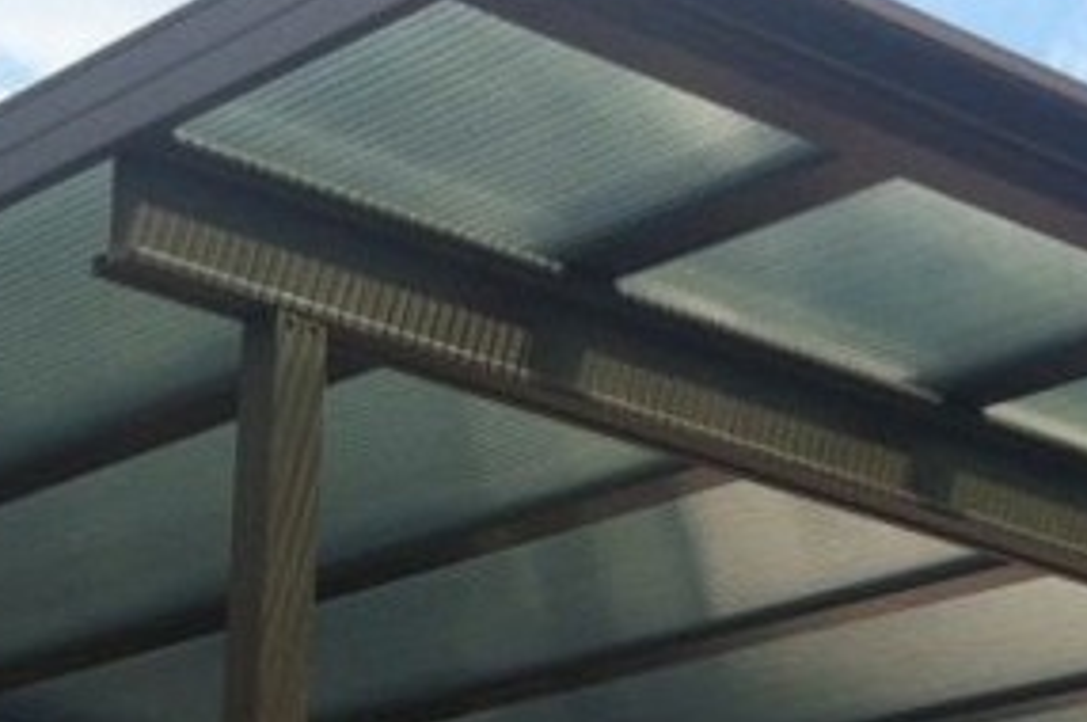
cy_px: 775
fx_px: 3076
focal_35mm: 102
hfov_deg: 19.7
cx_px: 977
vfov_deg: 13.2
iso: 80
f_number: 2.8
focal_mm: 3.85
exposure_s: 1/663
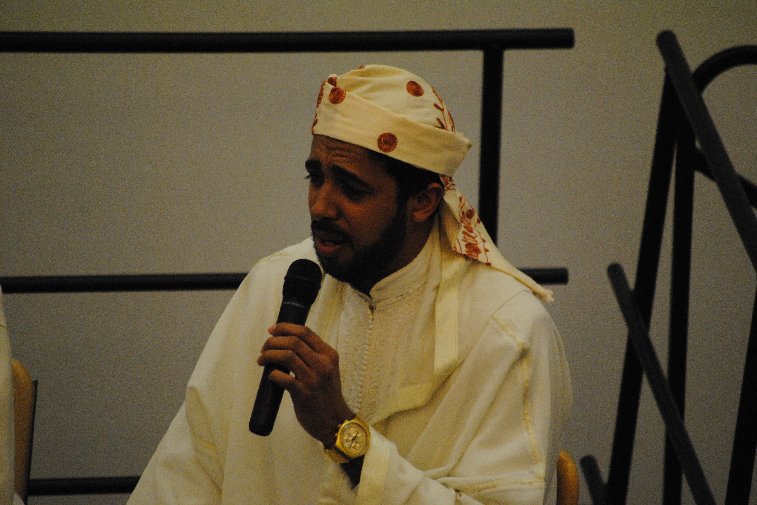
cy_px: 253
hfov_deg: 6.8
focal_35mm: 301
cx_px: 379
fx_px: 6329
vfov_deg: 4.6
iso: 1600
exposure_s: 1/60
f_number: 5.6
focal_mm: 200
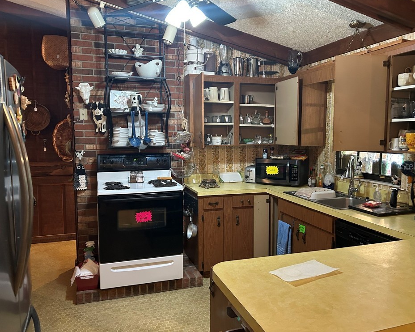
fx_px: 344
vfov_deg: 51.5
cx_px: 214
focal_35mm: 28
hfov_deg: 62.2
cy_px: 166
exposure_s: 1/60
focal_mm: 5.7
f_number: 1.5
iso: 500
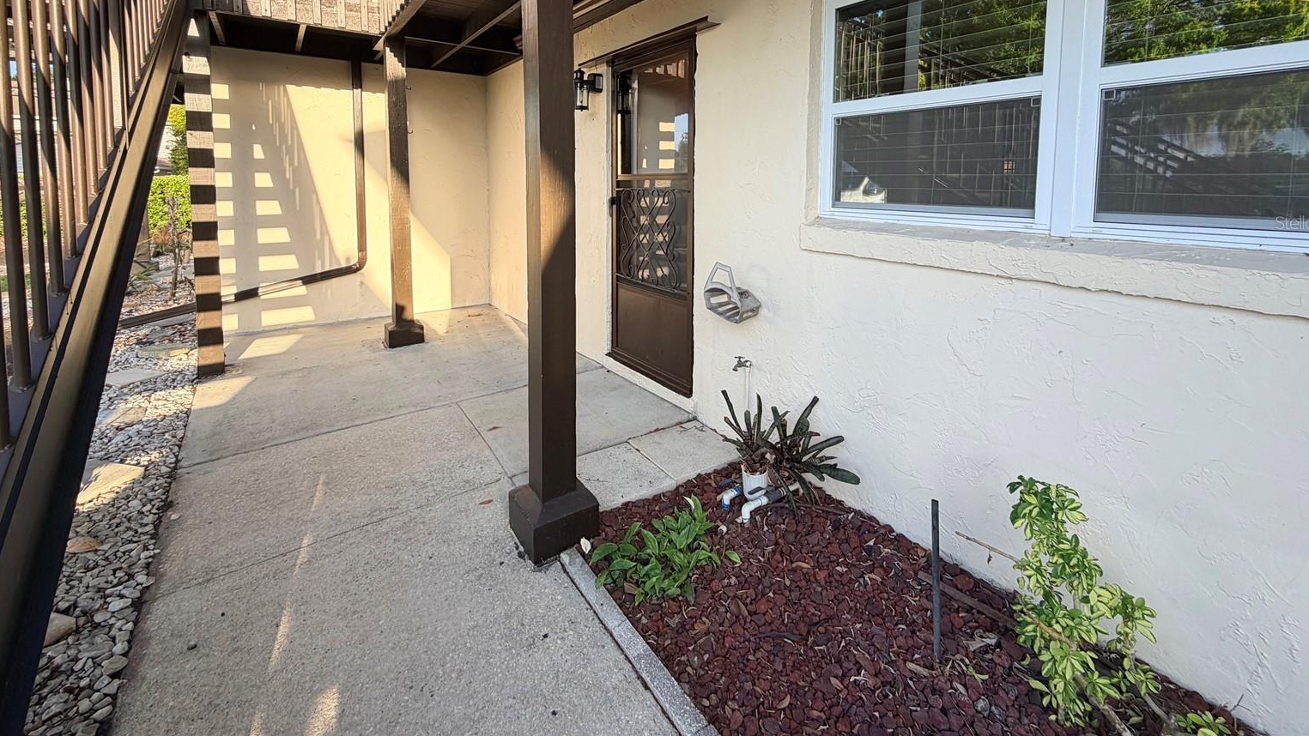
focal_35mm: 16
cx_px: 670
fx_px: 555
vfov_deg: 64.6
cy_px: 222
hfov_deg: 99.3
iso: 40
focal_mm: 2.22
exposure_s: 1/241
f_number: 2.2
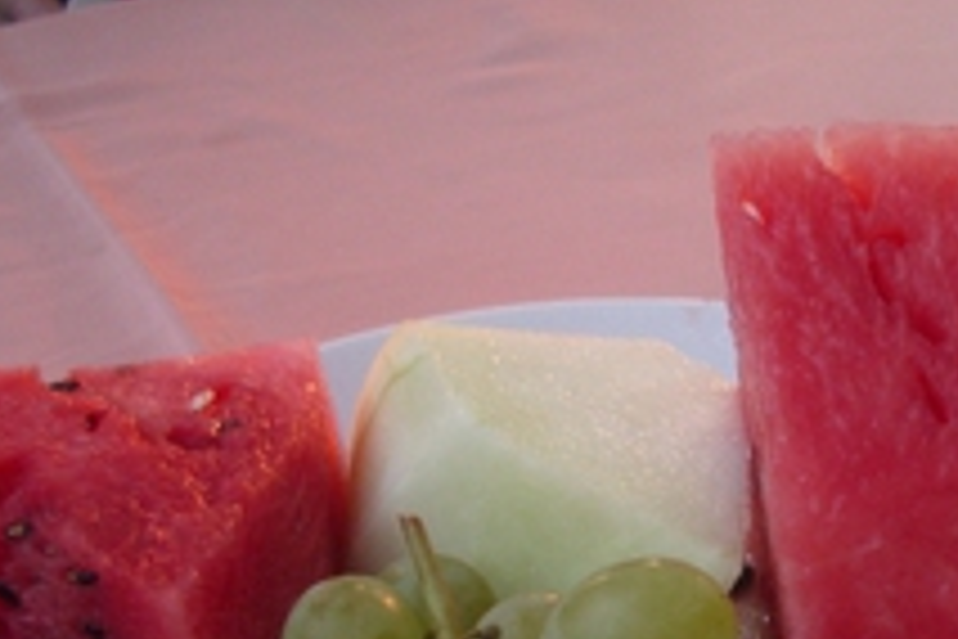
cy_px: 567
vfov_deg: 17.5
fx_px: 2049
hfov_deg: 25.8
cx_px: 792
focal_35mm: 77
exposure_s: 1/80
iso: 200
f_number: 2.6
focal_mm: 5.8
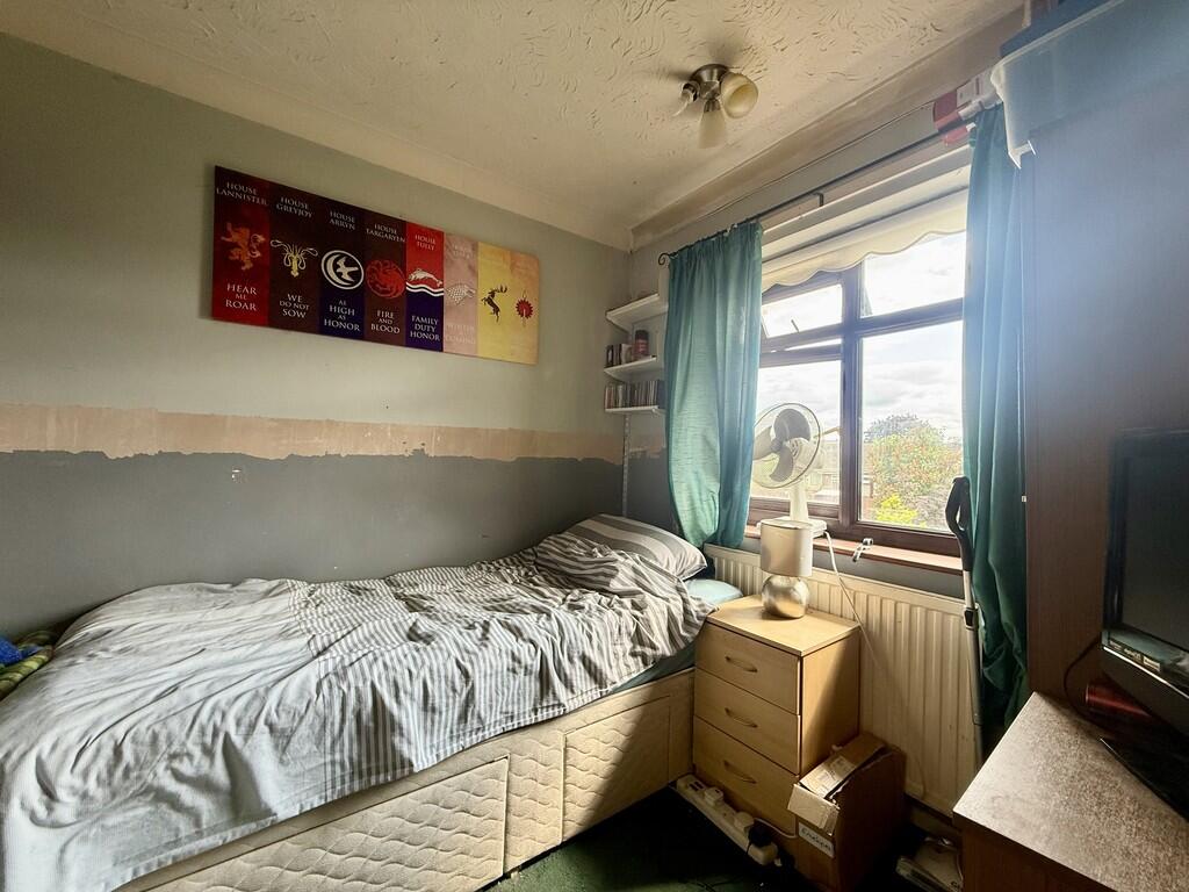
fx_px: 481
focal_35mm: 14
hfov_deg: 102.1
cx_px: 594
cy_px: 446
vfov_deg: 85.7
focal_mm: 2.22
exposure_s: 1/99
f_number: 2.2
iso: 80
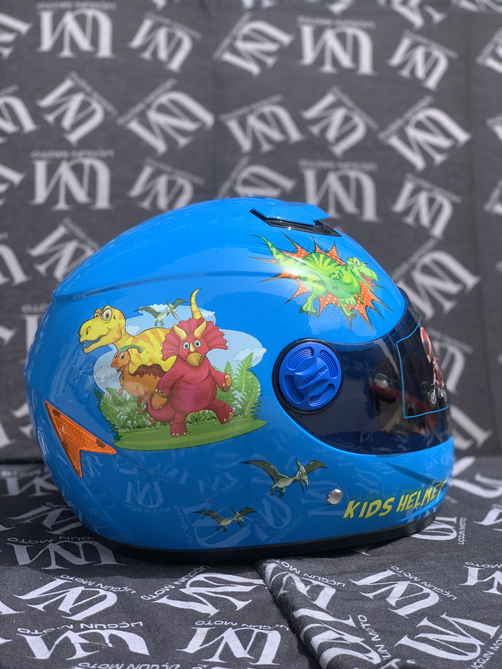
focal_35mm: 52
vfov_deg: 36.8
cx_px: 251
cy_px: 334
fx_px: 1005
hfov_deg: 28.0
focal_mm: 6
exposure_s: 1/600
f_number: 2.4
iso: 16
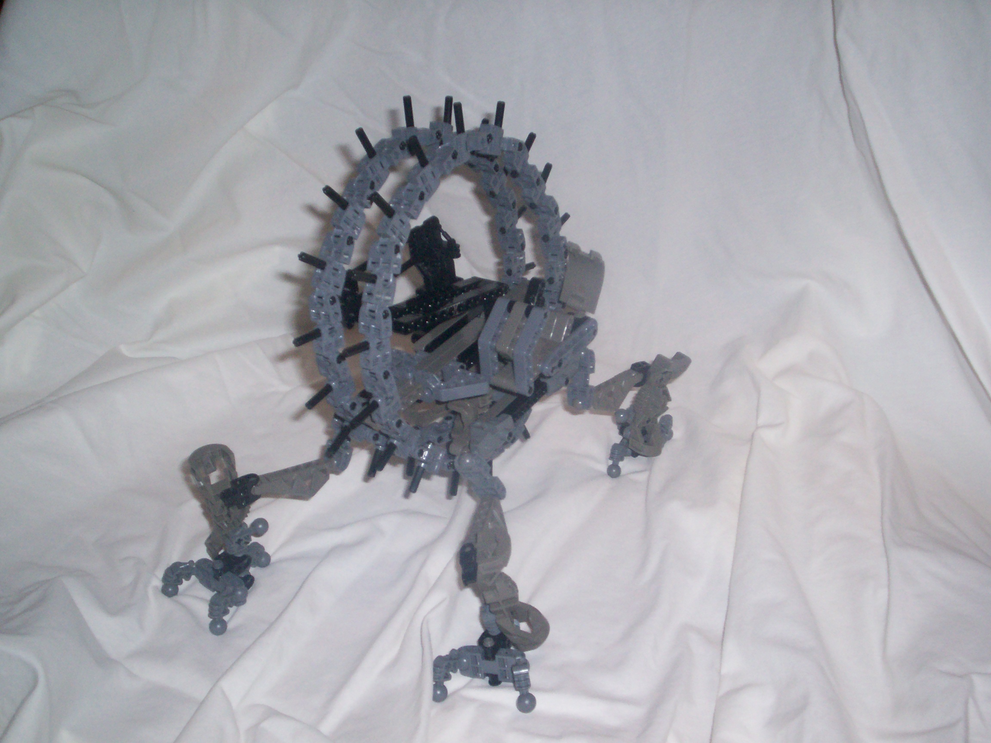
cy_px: 372
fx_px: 1031
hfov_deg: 51.4
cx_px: 496
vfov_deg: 39.7
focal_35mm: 36
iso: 140
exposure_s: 1/64
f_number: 4.5
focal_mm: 5.9
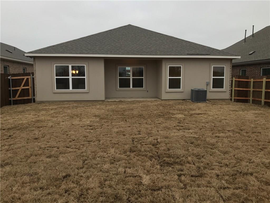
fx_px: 218
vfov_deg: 49.7
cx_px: 135
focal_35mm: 28
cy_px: 102
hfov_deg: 63.4
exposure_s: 1/120
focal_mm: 3.99
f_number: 1.8
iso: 25
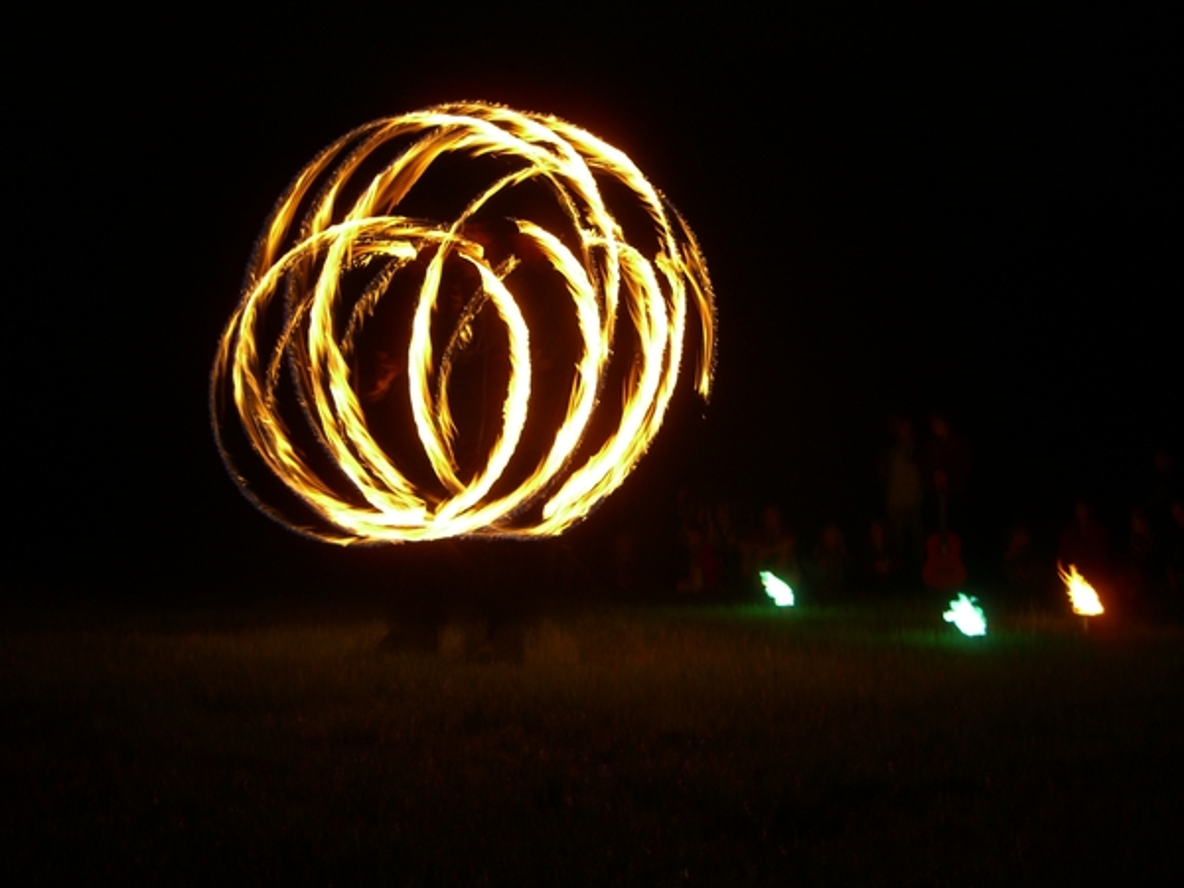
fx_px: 1300
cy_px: 444
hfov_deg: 49.0
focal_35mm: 38
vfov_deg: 37.7
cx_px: 592
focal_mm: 7.9
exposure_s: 2.5
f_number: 2.8
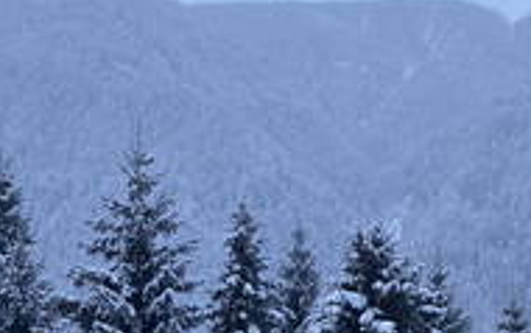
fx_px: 840
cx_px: 335
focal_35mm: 58
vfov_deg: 20.7
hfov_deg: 34.9
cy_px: 414
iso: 32
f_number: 1.8
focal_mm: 4.25
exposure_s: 1/122
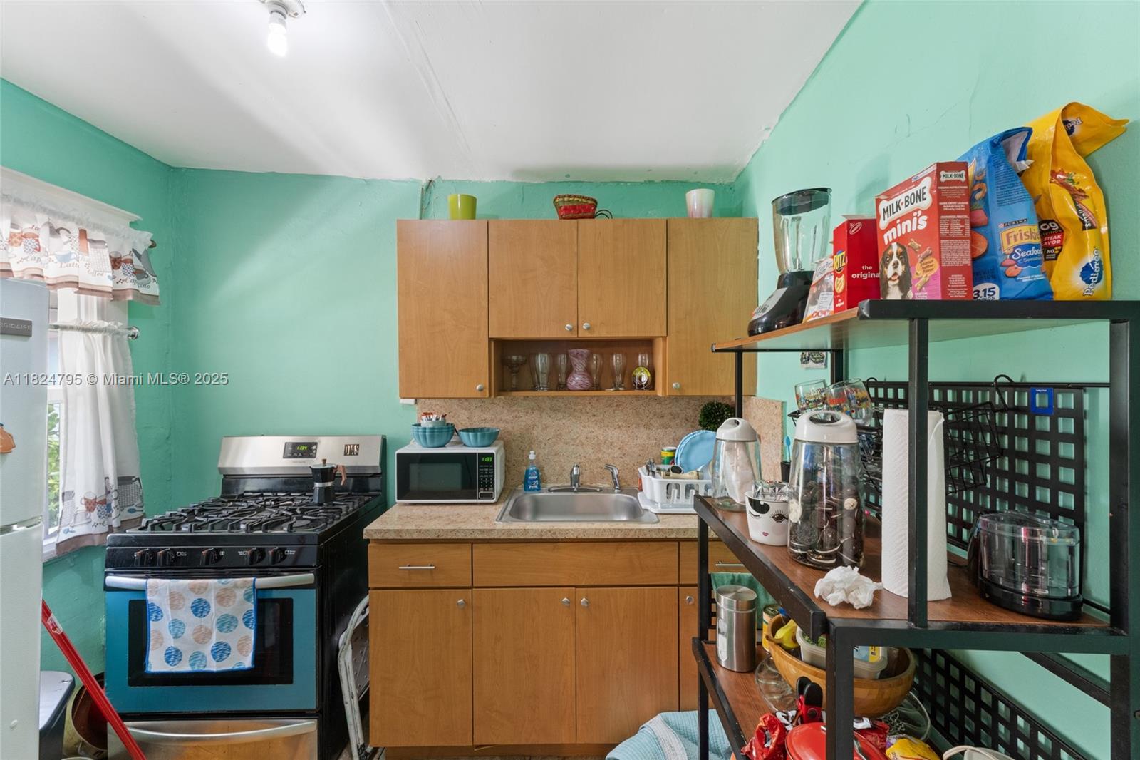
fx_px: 475
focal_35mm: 15
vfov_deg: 77.3
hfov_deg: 100.4
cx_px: 570
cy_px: 380
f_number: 8
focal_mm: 10
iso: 800
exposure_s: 1/1.67
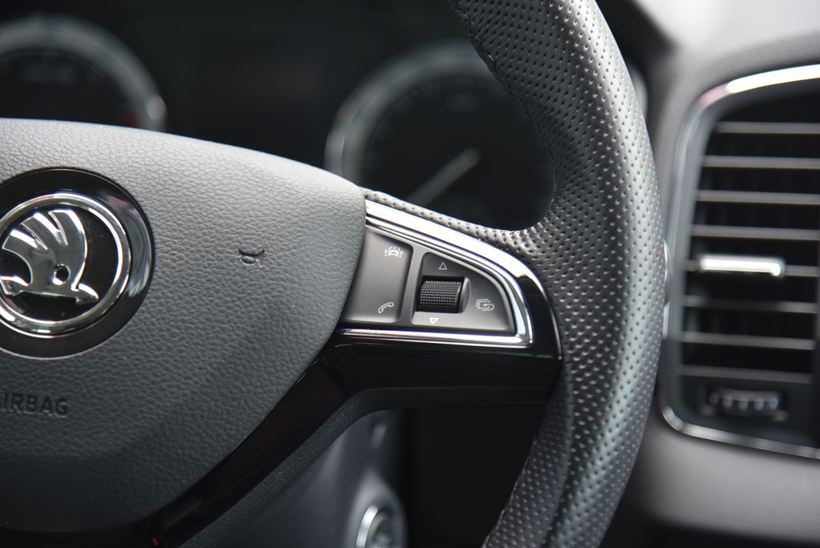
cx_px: 410
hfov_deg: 17.1
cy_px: 274
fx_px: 2735
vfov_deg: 11.4
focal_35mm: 120
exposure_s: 1/80
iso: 500
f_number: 4.5
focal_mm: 120
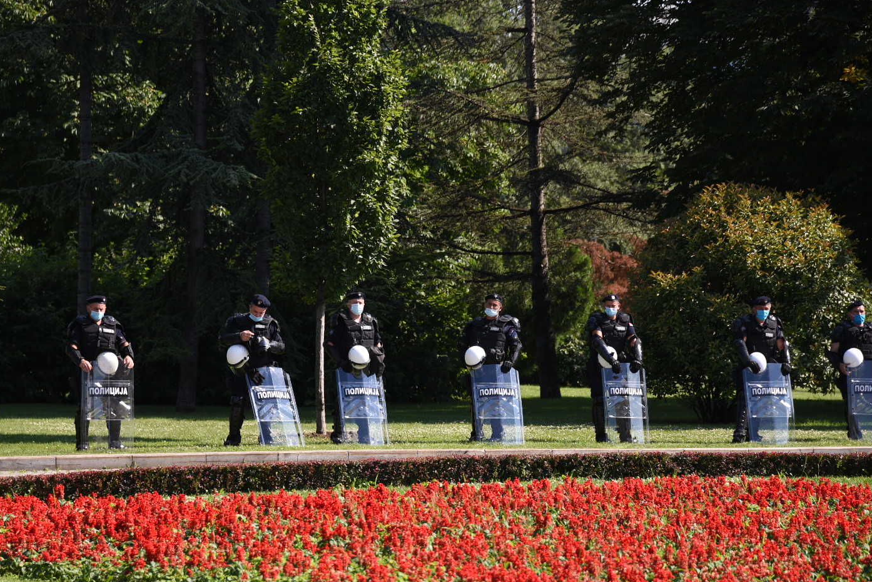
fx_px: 2956
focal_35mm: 122
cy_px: 334
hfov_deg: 16.8
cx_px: 403
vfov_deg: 11.2
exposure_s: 1/800
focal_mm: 105
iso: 160
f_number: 4
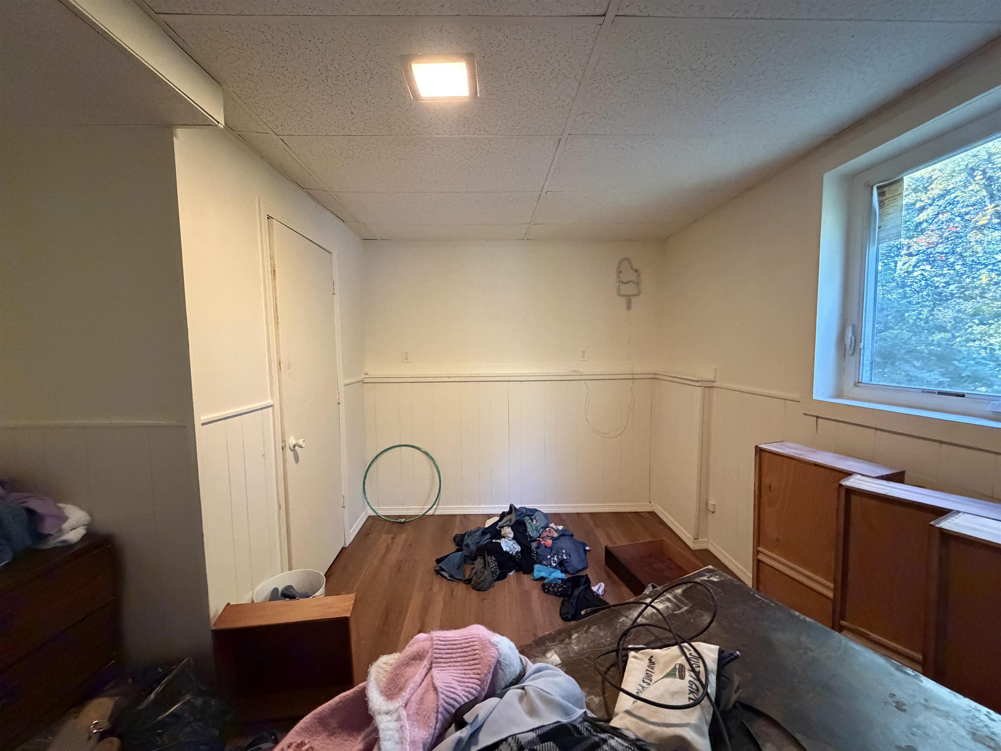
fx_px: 405
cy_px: 376
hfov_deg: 102.1
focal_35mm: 14
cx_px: 500
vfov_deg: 85.7
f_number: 2.2
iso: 1000
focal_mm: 2.22
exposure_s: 1/60
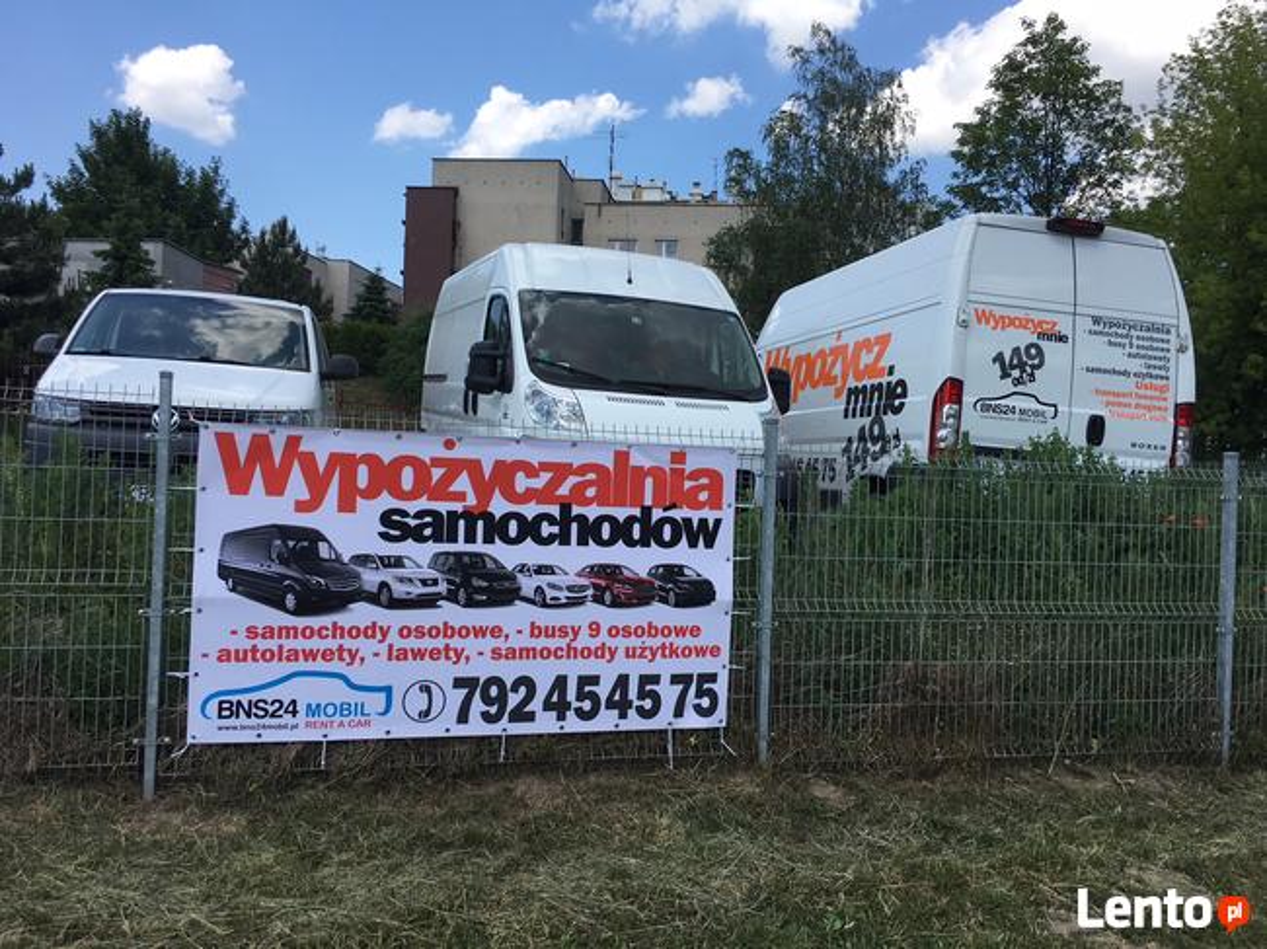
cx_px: 634
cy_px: 474
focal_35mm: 29
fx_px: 1061
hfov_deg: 61.7
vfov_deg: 48.2
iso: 25
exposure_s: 1/1040
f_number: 2.2
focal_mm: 4.15
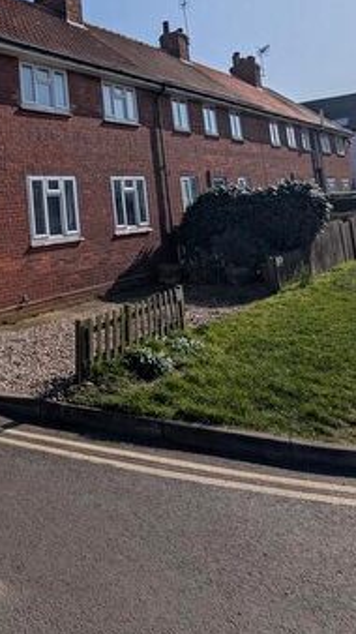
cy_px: 145
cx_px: -7
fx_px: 453
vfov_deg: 64.9
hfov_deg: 37.8
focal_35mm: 27
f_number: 1.7
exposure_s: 1/11765
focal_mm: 2.02
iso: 52
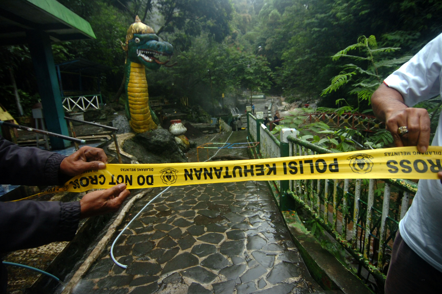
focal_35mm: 18
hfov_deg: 90.0
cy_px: 147
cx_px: 221
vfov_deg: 67.3
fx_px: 221
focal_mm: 12
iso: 500
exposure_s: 1/60
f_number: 4
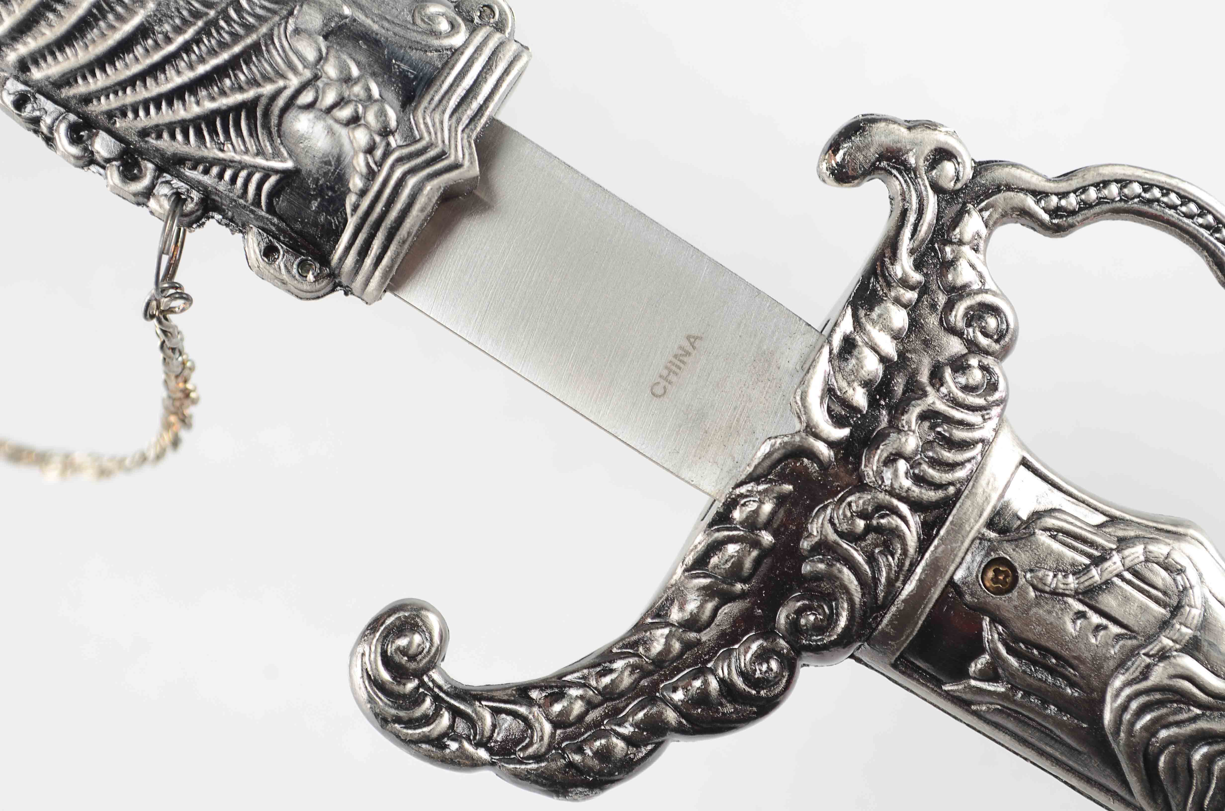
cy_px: 406
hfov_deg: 24.7
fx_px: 2801
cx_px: 612
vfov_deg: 16.5
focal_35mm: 82
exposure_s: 1/80
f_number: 9
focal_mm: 55
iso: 100
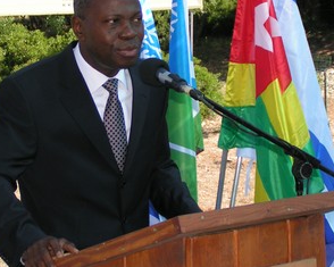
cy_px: 81
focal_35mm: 112
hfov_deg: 17.1
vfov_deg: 13.7
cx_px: 118
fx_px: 1107
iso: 50
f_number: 3.2
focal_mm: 11.5
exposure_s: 1/640
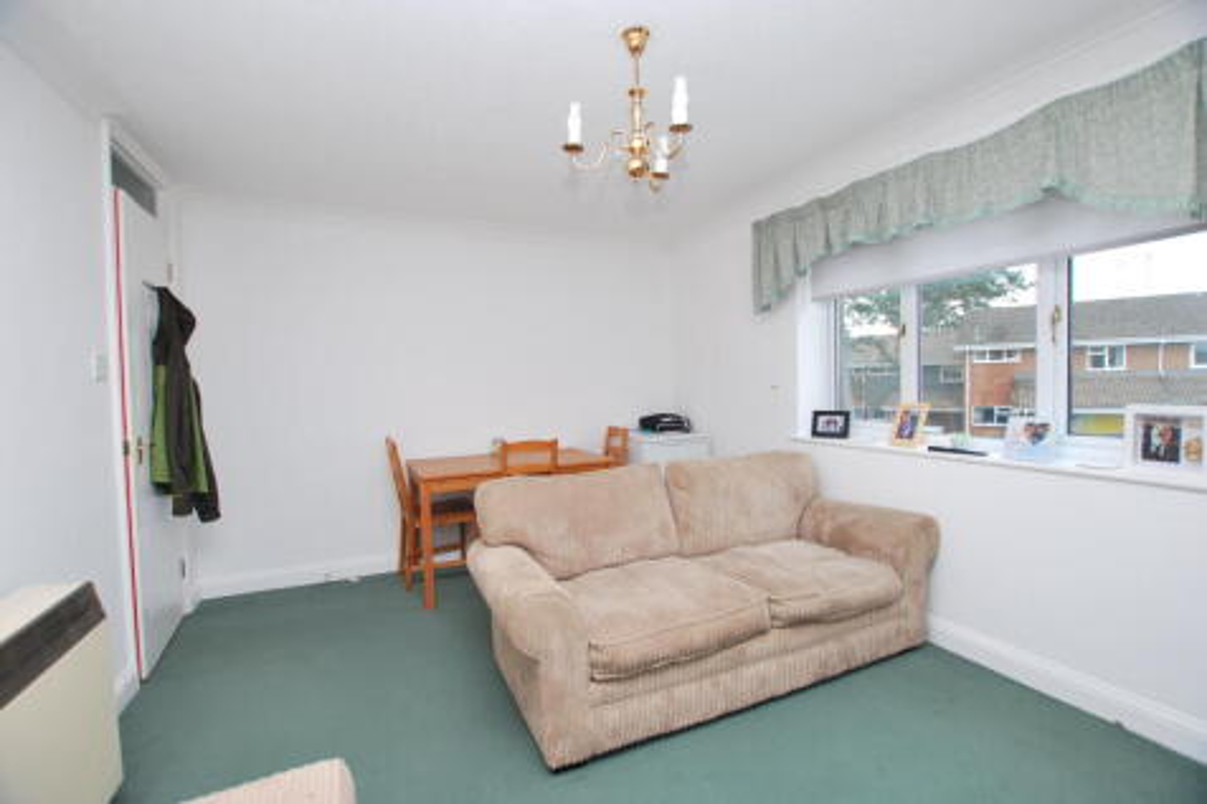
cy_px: 402
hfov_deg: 100.4
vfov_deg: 77.3
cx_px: 604
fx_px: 503
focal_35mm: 15
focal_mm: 10
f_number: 4
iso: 100
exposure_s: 1/60
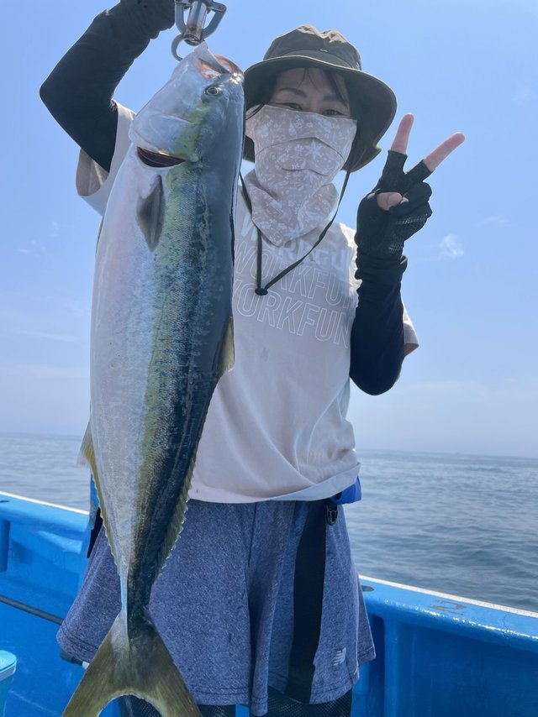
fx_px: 539
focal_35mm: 26
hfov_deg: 53.0
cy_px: 358
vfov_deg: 67.3
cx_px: 269
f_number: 1.6
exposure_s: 1/3300
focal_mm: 4.2
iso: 32
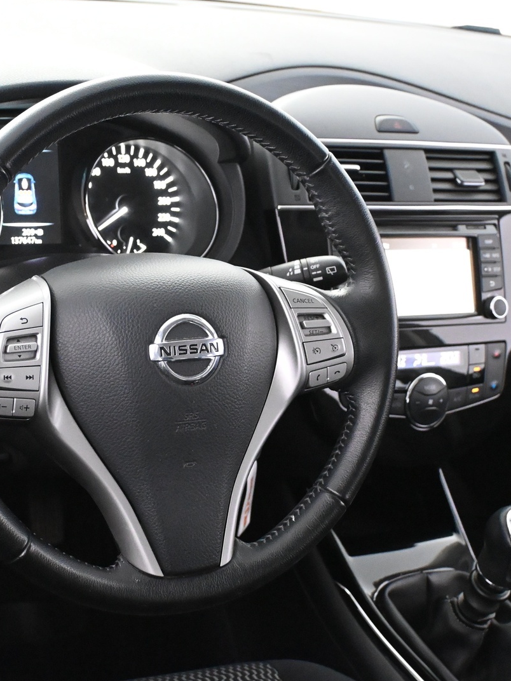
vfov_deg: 31.7
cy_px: 340
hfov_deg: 23.9
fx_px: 1201
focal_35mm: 61
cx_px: 154
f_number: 4.5
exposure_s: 1/50
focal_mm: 28
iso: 9000
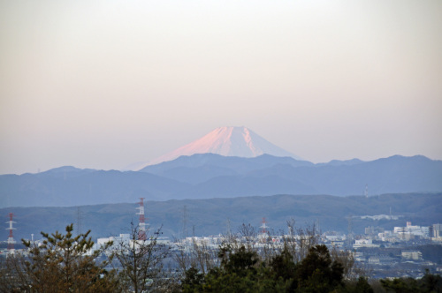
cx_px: 221
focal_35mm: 195
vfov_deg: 7.0
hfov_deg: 10.6
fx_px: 2391
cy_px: 146
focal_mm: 130
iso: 400
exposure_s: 1/80
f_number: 5.6
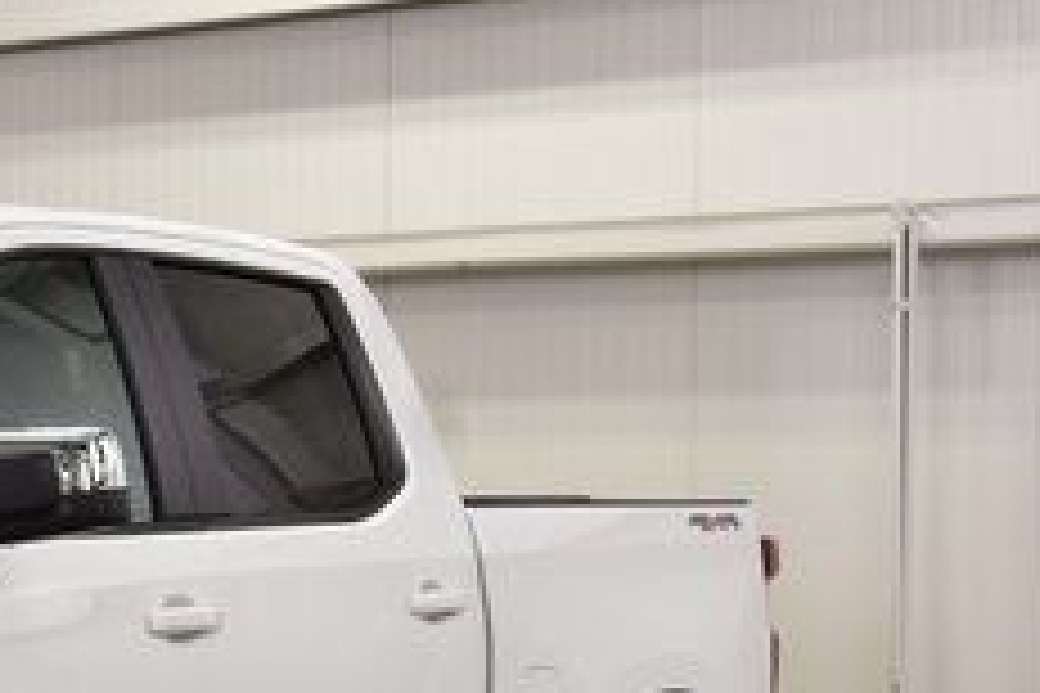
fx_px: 3842
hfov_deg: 14.6
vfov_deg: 10.2
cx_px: -383
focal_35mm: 133
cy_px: 718
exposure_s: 1/30
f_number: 7.1
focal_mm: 32
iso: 450
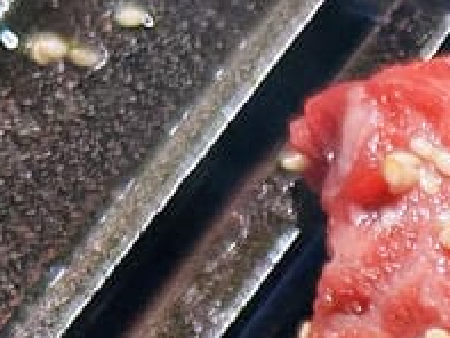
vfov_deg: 4.9
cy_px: 914
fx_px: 3798
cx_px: 943
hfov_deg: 6.5
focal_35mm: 292
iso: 200
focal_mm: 6.86
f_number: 1.78
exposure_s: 1/60
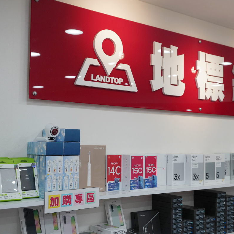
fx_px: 405
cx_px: 148
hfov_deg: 32.0
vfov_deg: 32.2
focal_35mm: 53
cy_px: 117
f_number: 4
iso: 800
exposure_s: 1/160
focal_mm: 41
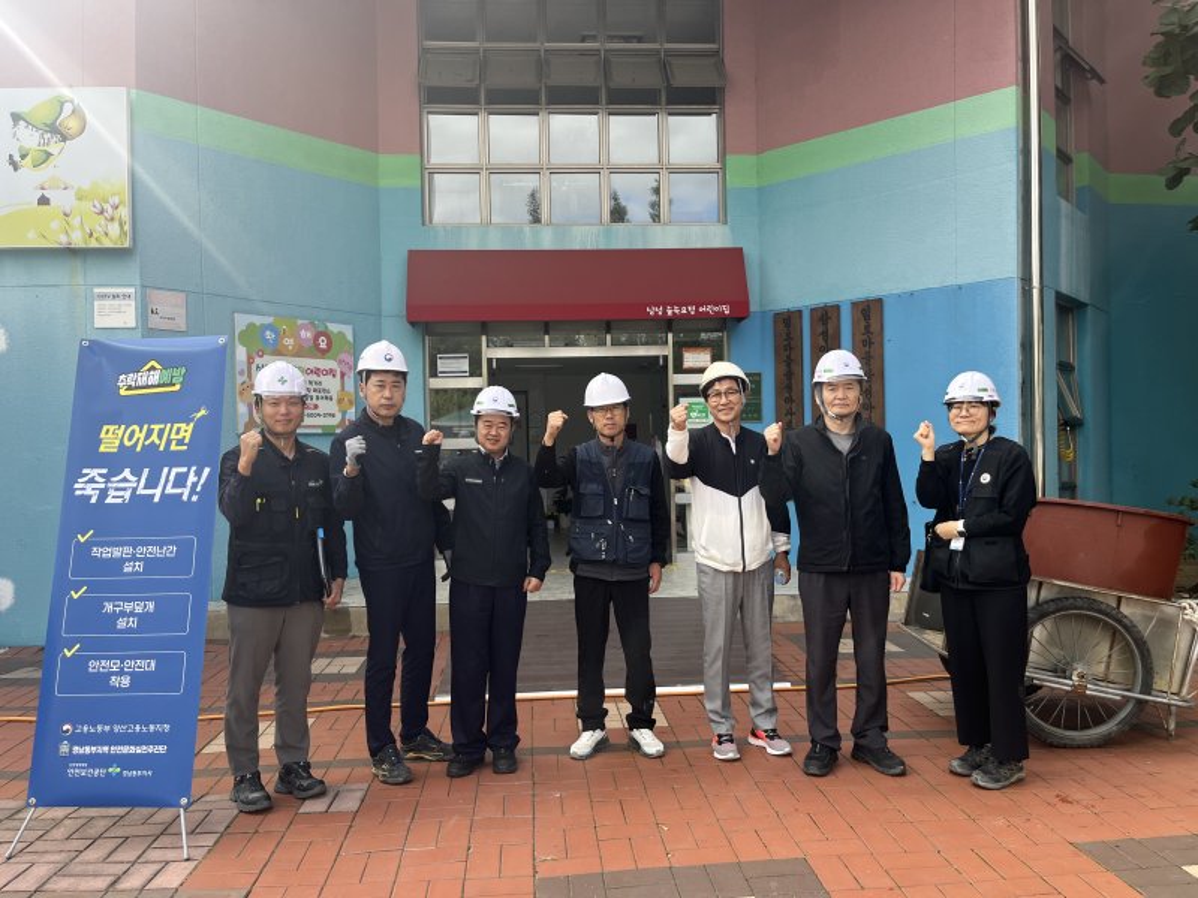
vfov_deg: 53.1
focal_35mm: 26
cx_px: 599
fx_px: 900
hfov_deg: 67.3
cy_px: 449
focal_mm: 5.1
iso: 50
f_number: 1.6
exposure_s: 1/696
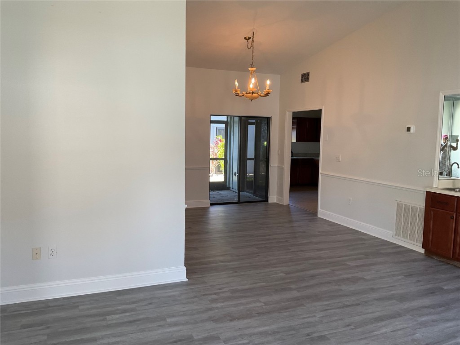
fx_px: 385
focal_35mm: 29
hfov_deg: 61.7
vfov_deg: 48.2
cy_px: 172
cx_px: 230
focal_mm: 3
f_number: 1.8
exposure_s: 1/60
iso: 50
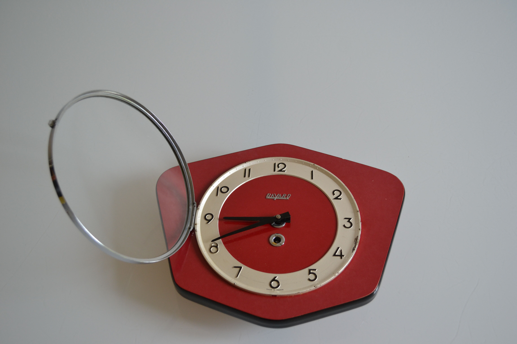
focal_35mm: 39
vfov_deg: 34.2
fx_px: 560
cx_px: 258
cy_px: 172
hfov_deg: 49.6
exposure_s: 1/80
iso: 400
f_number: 4.5
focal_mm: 26
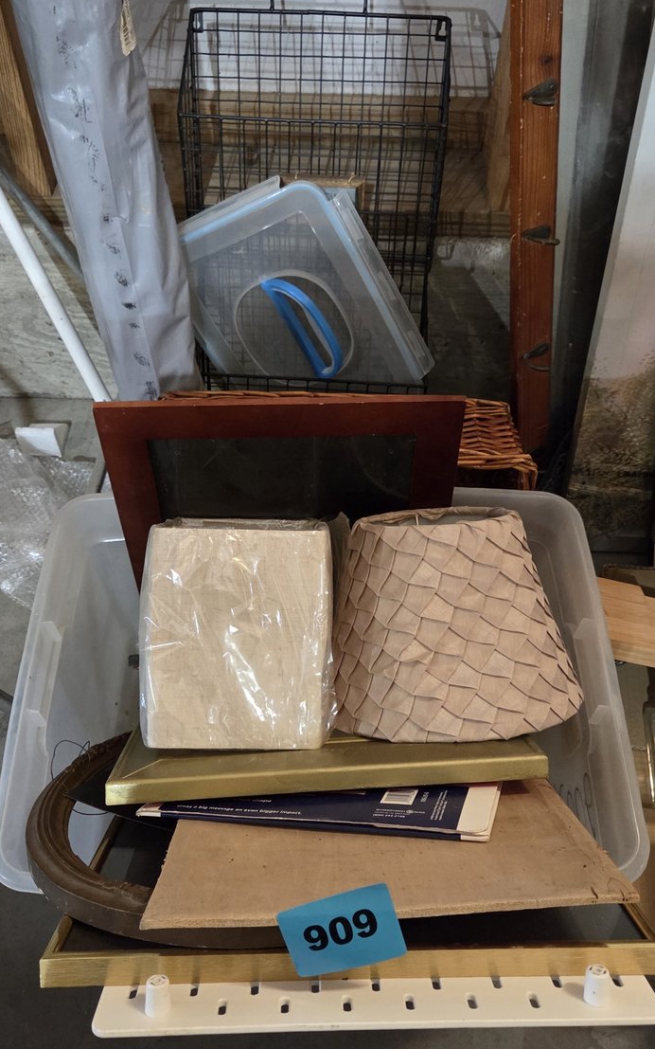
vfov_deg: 72.5
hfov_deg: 49.3
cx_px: 335
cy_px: 524
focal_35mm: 25
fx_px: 714
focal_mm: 5.4
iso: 1600
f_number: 1.8
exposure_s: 1/120
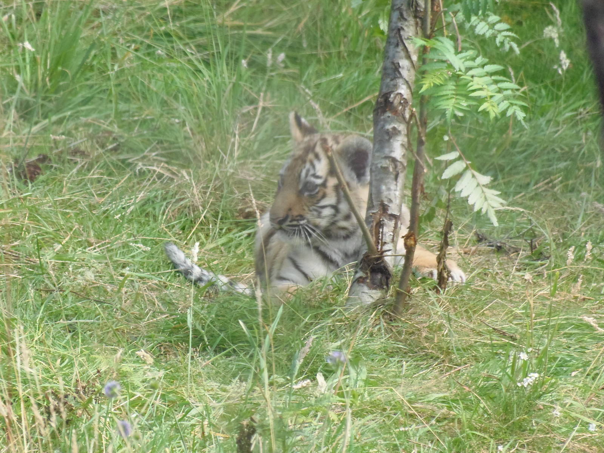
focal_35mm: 864
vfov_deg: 1.7
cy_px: 226
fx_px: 15076
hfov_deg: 2.3
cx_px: 302
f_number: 5.7
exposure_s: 1/200
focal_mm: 154.8
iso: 400
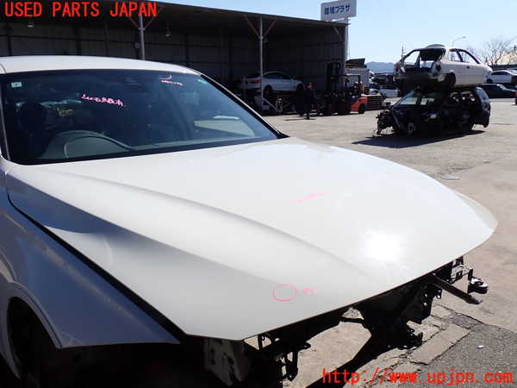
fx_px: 478
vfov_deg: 44.2
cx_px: 258
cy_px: 194
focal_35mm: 32
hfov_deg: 56.8
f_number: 9
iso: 100
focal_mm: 5.79
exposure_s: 1/200
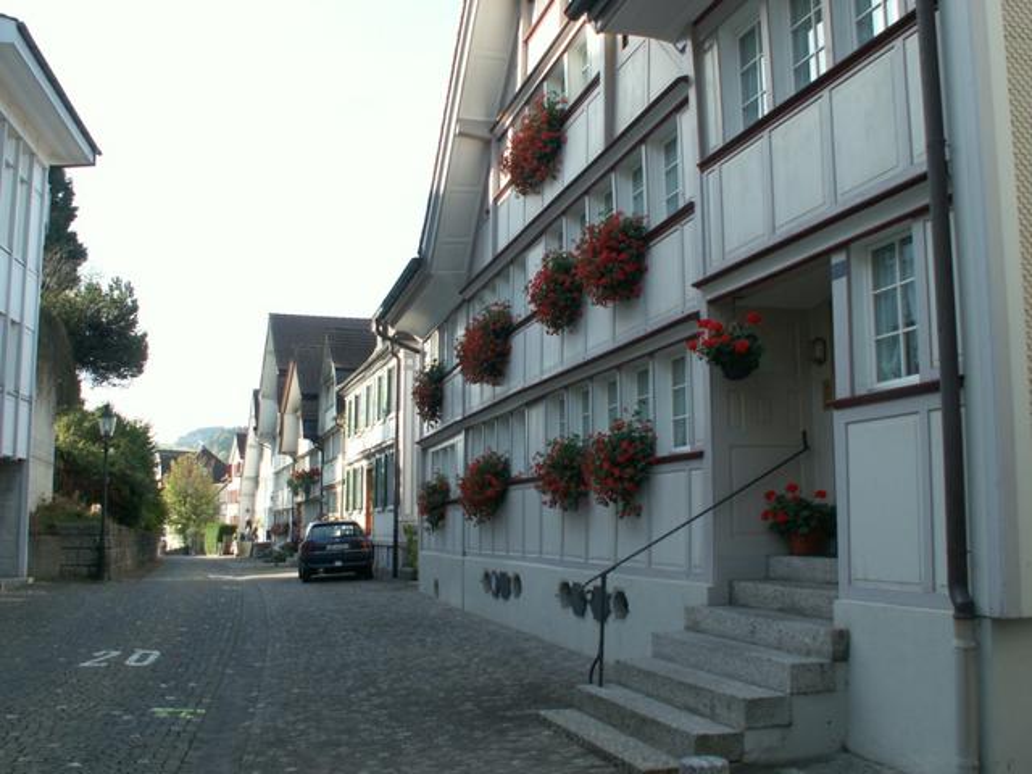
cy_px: 387
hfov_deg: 52.6
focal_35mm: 35
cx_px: 516
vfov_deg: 40.7
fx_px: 1043
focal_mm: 5.86
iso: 50
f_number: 4.5
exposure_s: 1/100
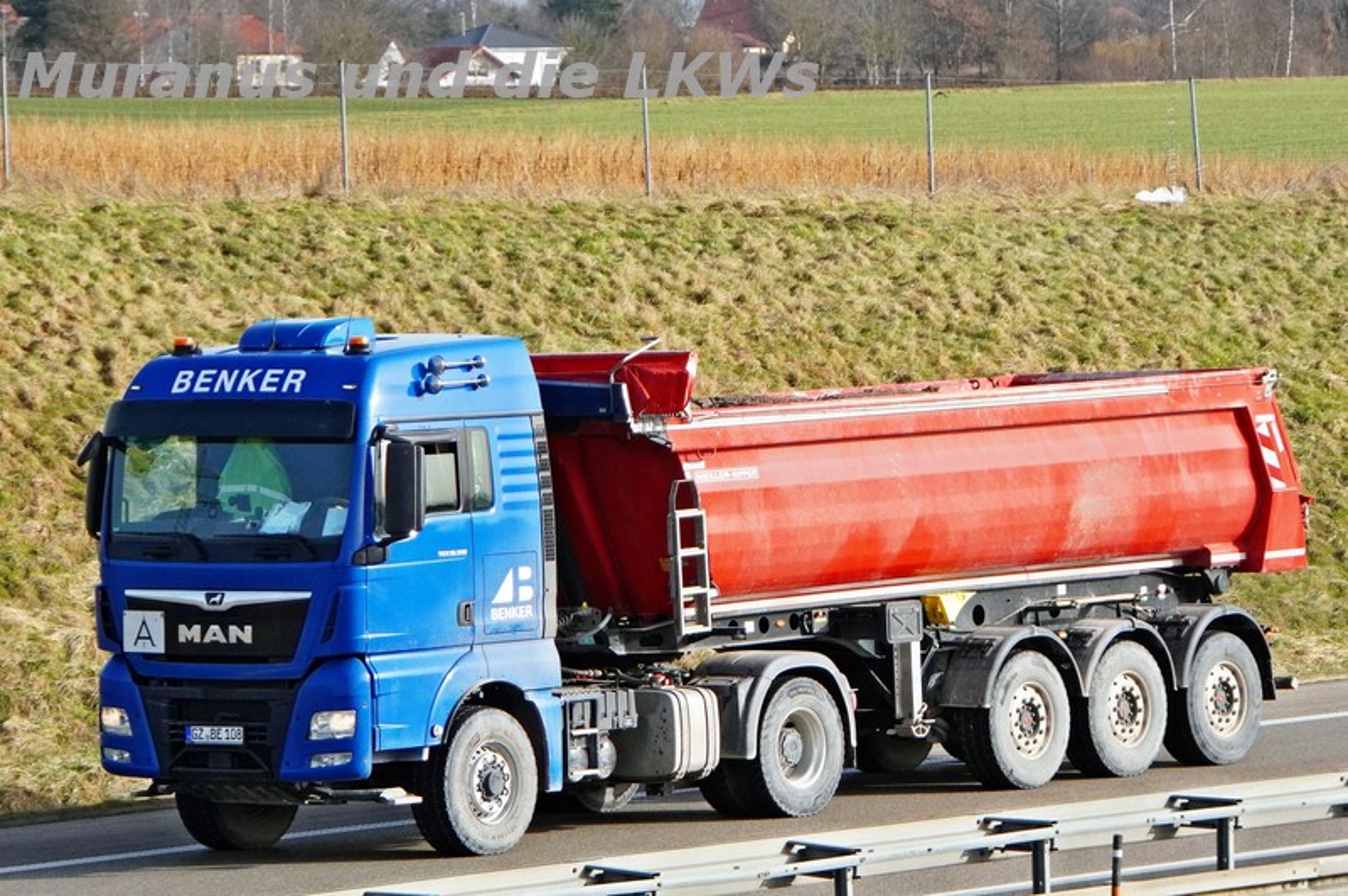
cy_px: 448
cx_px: 674
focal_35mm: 157
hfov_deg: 13.1
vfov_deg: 8.7
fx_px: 5859
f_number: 6.3
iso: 1250
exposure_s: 1/3200
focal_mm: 104.4
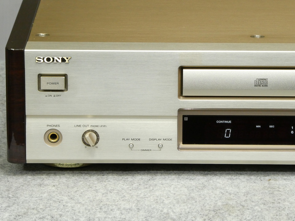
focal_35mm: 200
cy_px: 110
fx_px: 1704
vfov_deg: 7.4
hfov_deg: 9.9
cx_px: 148
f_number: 6.3
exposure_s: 1/10
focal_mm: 35.8
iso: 400
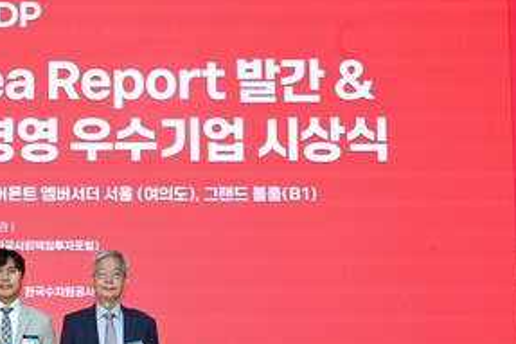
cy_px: 322
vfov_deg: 19.0
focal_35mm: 70
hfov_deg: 27.1
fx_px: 1003
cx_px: -13
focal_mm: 33.5
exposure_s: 1/160
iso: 2000
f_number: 9
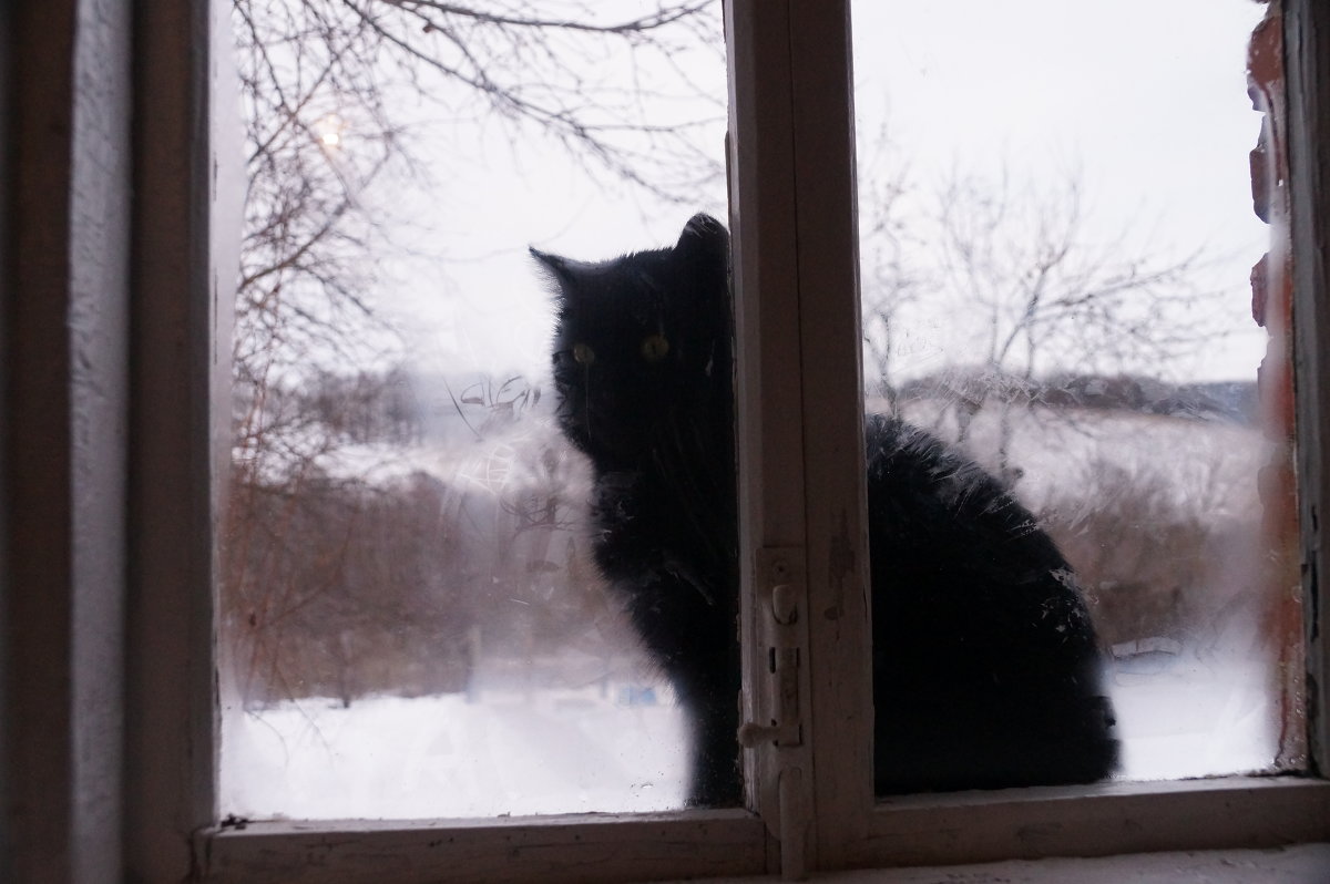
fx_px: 1218
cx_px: 665
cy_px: 442
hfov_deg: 57.3
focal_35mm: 33
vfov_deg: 39.9
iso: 1600
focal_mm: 22
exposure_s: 1/1250
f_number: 5.6
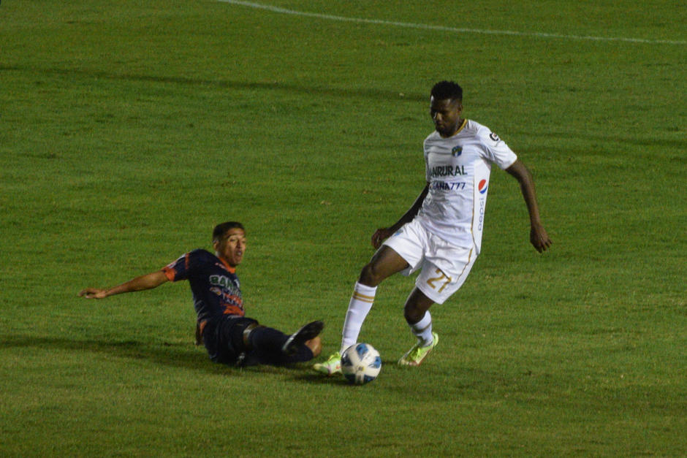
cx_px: 344
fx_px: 5725
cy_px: 229
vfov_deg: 4.6
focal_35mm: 300
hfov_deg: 6.9
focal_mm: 200
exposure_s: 1/640
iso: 3200
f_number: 5.6
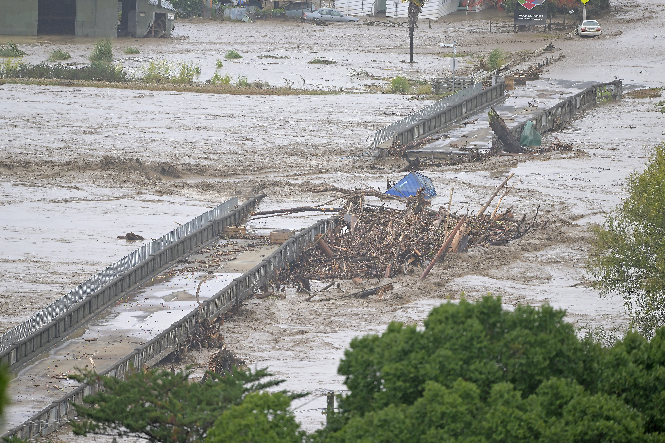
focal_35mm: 600
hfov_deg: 3.4
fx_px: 11082
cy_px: 222
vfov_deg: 2.3
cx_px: 332
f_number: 4
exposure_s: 1/2500
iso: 640
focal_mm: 600
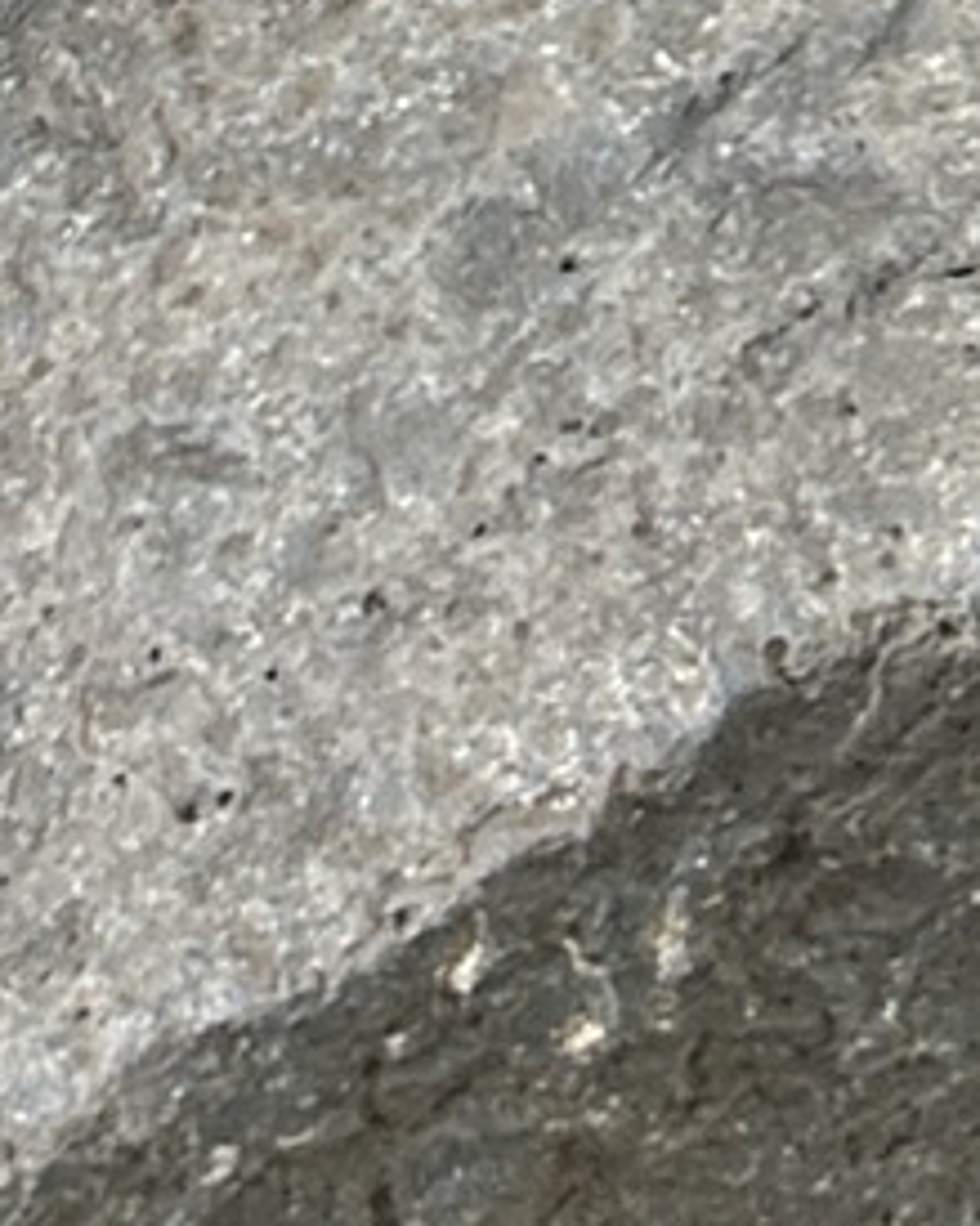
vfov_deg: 9.9
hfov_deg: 8.3
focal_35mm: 185
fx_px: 6711
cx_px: 89
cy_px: -962
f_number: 1.5
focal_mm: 5.7
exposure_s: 1/85
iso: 125
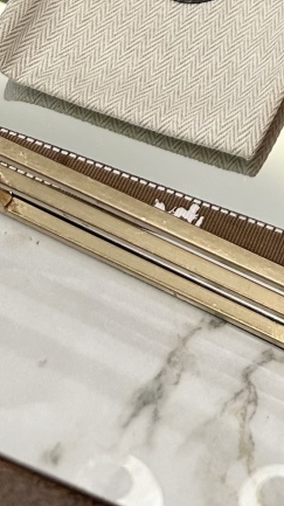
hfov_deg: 12.4
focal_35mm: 87
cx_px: 549
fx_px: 1167
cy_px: -319
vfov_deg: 20.0
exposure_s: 1/100
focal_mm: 6.86
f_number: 1.78
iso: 160
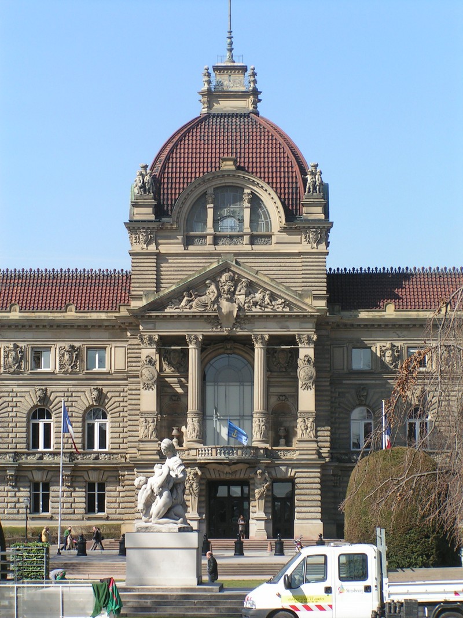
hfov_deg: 13.7
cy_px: 309
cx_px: 232
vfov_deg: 18.2
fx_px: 1926
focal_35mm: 108
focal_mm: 16.6
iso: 50
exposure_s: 1/250
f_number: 5.6
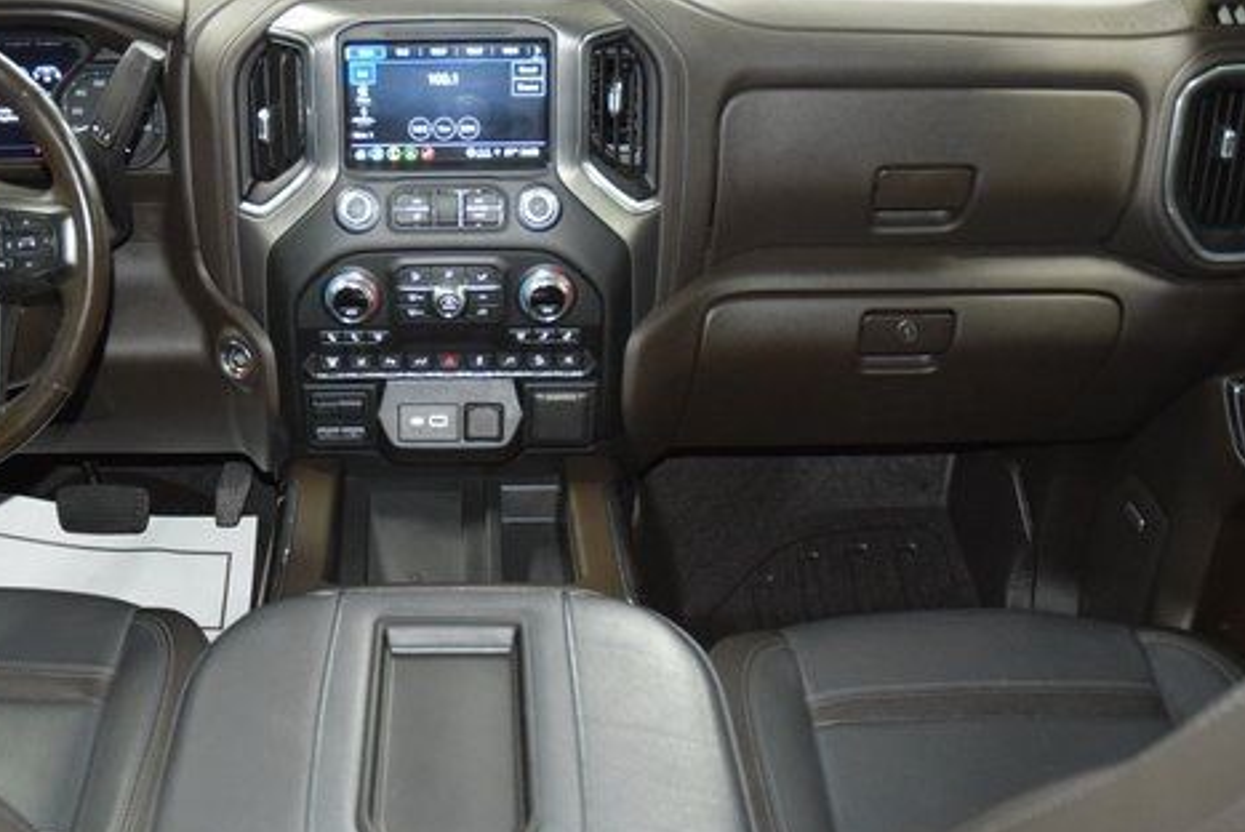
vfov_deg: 36.0
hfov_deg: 51.1
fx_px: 1280
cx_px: 435
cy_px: 452
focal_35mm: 37
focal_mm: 18
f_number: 3.5
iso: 3200
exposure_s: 1/40
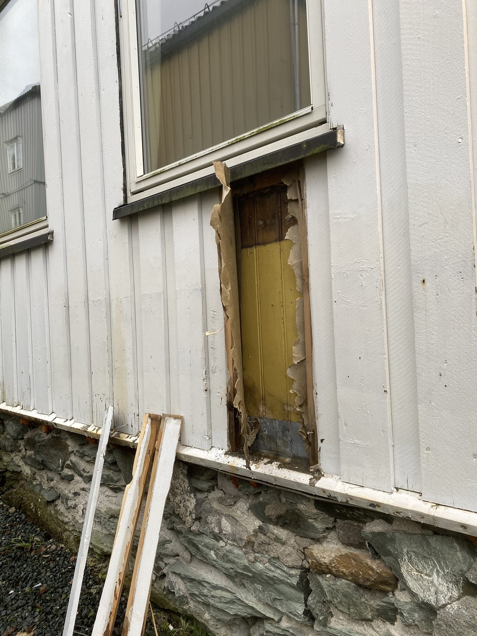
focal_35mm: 26
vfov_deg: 67.3
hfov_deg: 53.1
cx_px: 238
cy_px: 318
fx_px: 478
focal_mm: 4.25
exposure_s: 1/100
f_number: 1.8
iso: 64
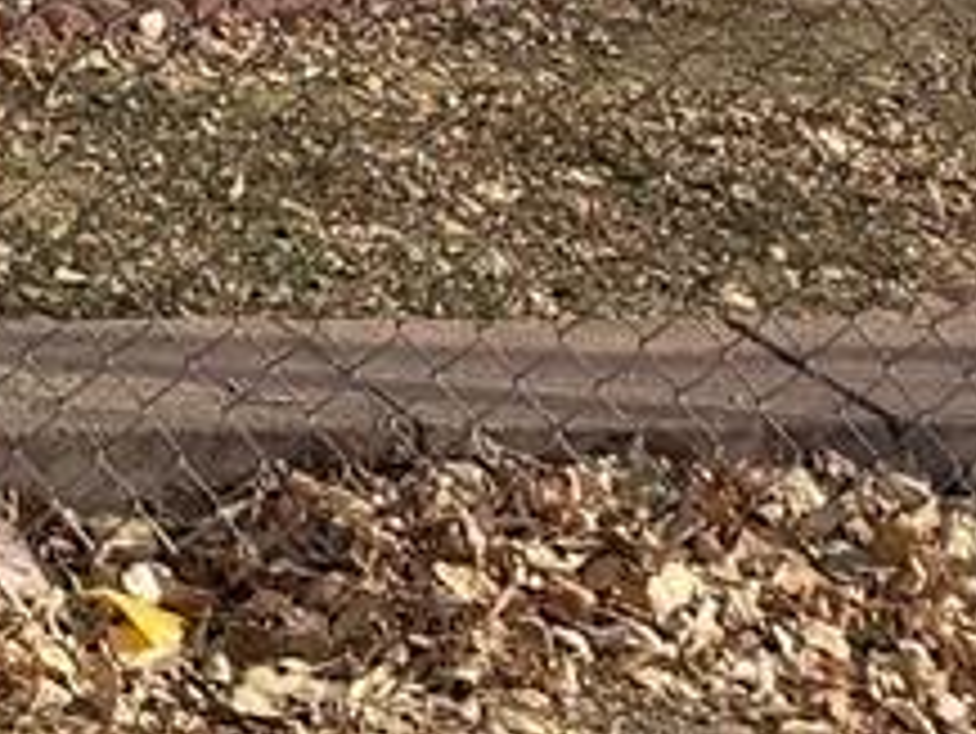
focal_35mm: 177
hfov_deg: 9.4
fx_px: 4993
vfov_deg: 7.7
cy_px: -1099
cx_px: -1723
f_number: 1.78
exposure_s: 1/3584
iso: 80
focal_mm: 6.76
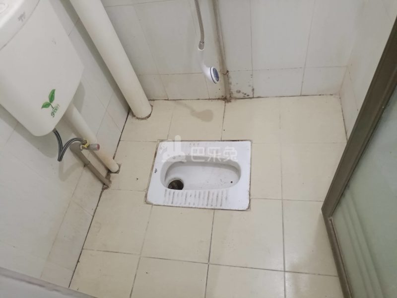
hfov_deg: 69.4
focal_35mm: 25
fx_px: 287
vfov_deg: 54.9
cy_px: 149
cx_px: 198
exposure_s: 1/50
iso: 4206
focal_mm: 4.71
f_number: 1.89
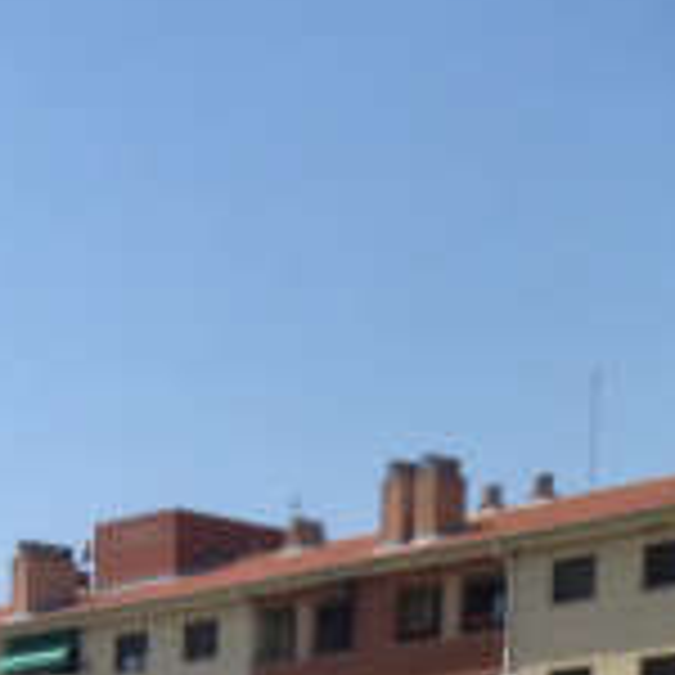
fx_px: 2493
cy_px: 1260
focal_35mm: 113
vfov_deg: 13.6
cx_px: -958
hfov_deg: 12.2
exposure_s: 1/800
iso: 160
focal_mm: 4.5
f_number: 3.1
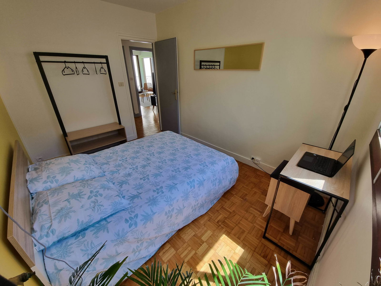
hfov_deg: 106.2
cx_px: 190
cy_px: 143
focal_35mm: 13
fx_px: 143
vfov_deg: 89.9
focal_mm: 2.2
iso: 80
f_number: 2.2
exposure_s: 1/100
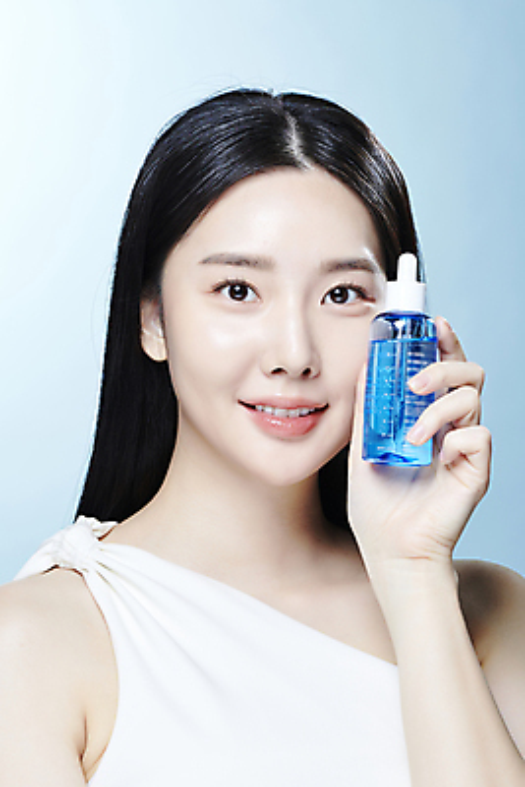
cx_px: 262
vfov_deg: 19.4
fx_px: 2295
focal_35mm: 105
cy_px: 394
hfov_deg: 13.1
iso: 100
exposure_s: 1/125
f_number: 16
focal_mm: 105
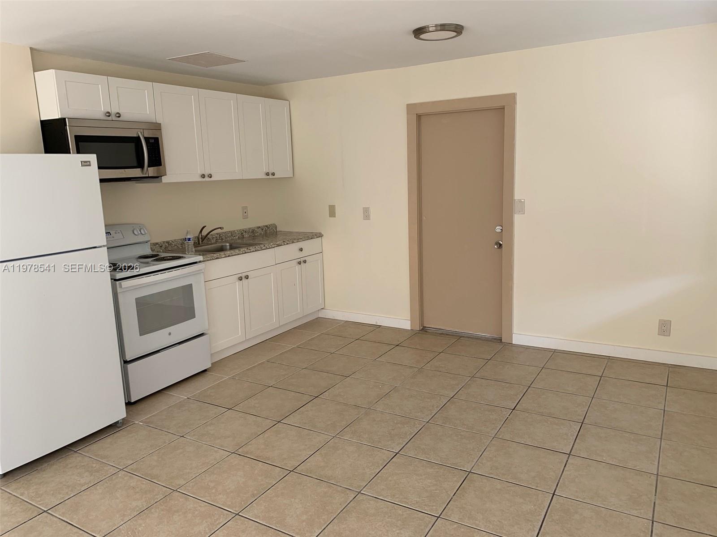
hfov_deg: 67.3
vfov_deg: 53.1
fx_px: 539
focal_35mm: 26
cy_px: 268
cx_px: 358
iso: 32
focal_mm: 4.25
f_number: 1.8
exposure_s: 1/121
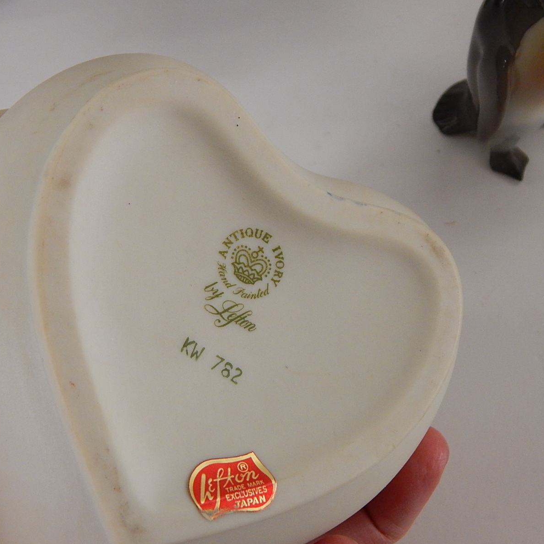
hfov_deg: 30.0
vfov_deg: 30.0
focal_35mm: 57
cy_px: 273
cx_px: 249
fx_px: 1013
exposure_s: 1/200
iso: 400
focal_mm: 8.6
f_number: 3.7
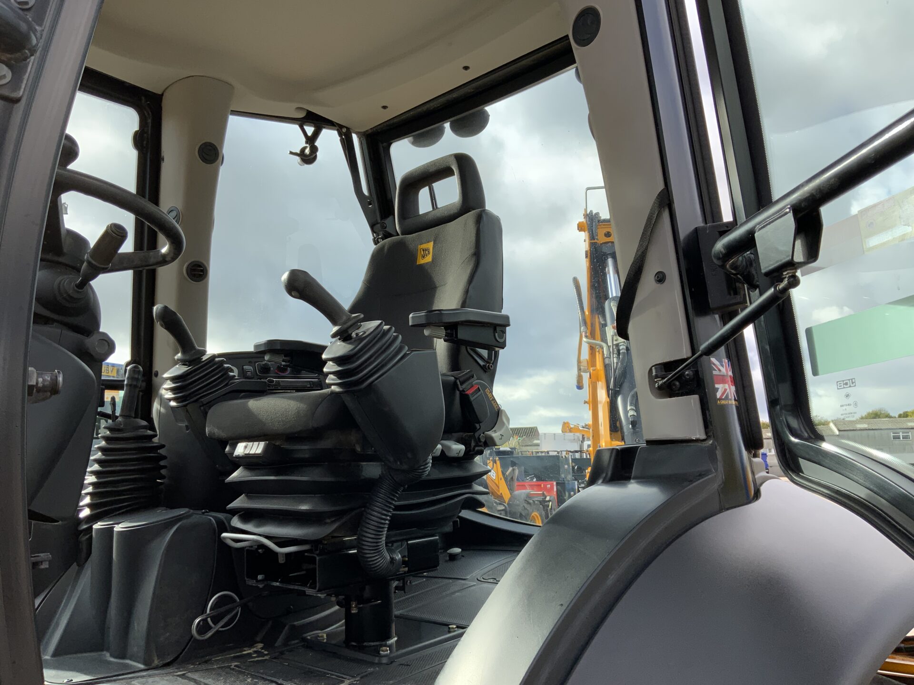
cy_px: 342
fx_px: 766
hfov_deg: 61.7
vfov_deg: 48.2
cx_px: 457
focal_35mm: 29
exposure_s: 1/478
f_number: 1.8
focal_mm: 3
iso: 16
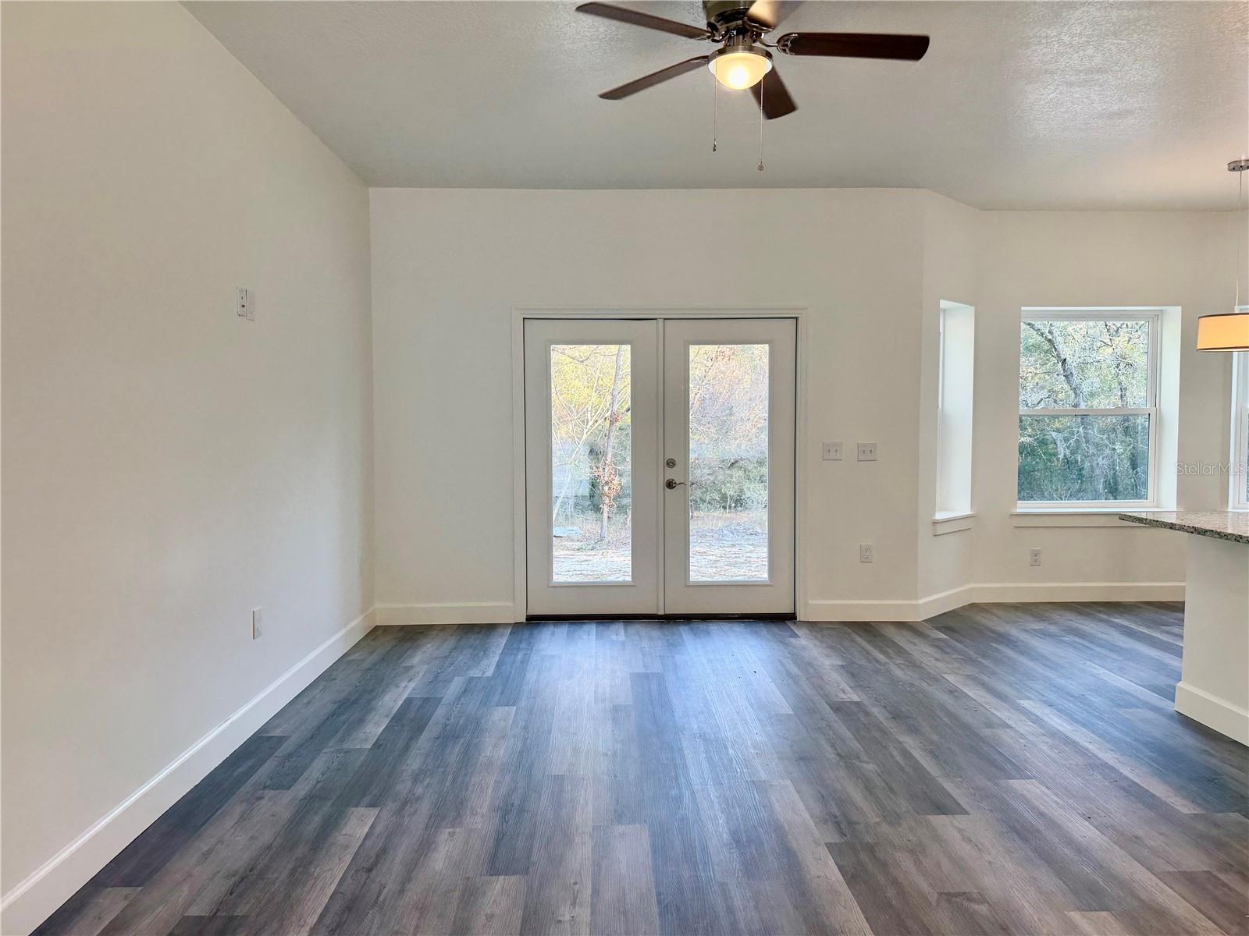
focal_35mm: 24
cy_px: 468
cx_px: 624
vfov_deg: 56.8
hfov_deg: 71.6
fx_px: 866
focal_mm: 6.76
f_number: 1.78
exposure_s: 1/120
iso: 100
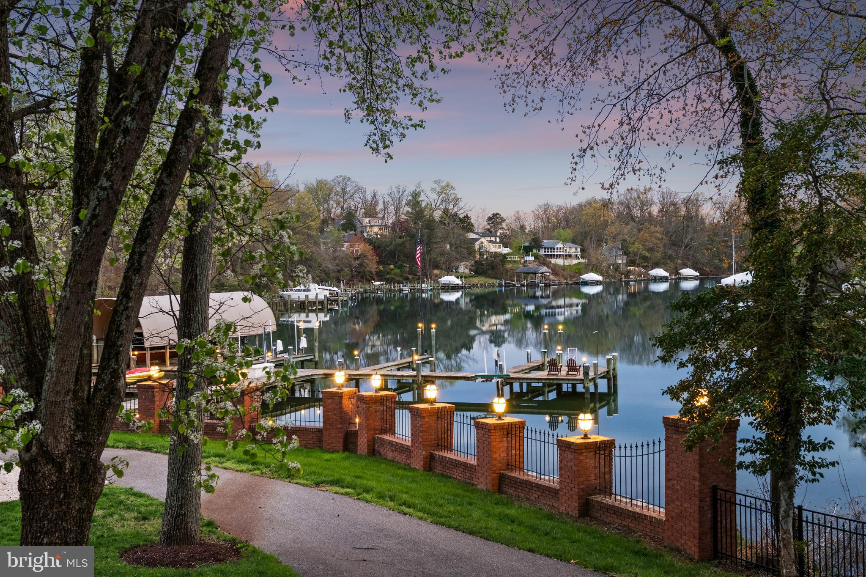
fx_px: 1082
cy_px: 288
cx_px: 433
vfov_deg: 29.8
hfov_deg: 43.6
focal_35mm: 45
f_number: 6.3
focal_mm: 30
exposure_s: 1.3
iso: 400
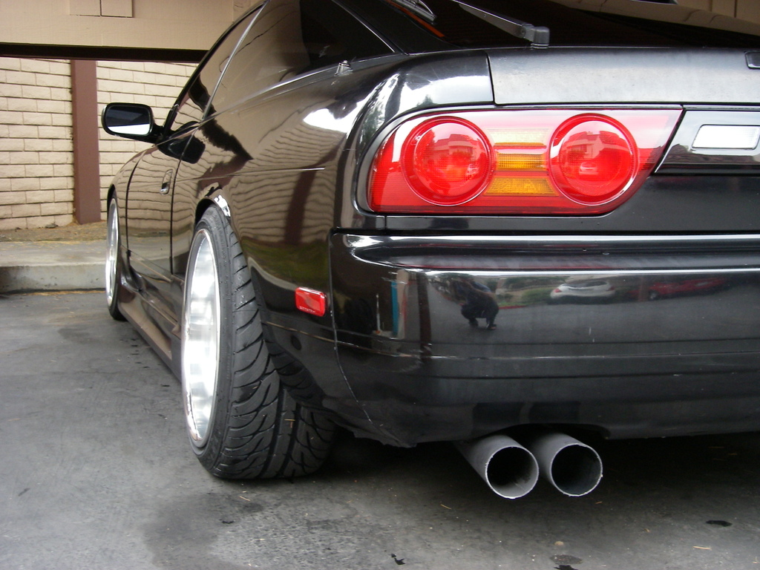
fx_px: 1076
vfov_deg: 29.7
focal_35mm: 49
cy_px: 285
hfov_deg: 38.9
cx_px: 380
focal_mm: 8.1
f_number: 3.5
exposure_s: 1/25
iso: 200
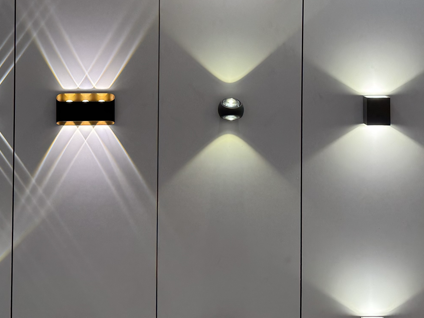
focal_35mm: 69
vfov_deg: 20.6
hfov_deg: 28.0
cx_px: 136
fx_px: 845
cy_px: 0
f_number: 1.78
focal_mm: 6.76
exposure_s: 1/137
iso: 50
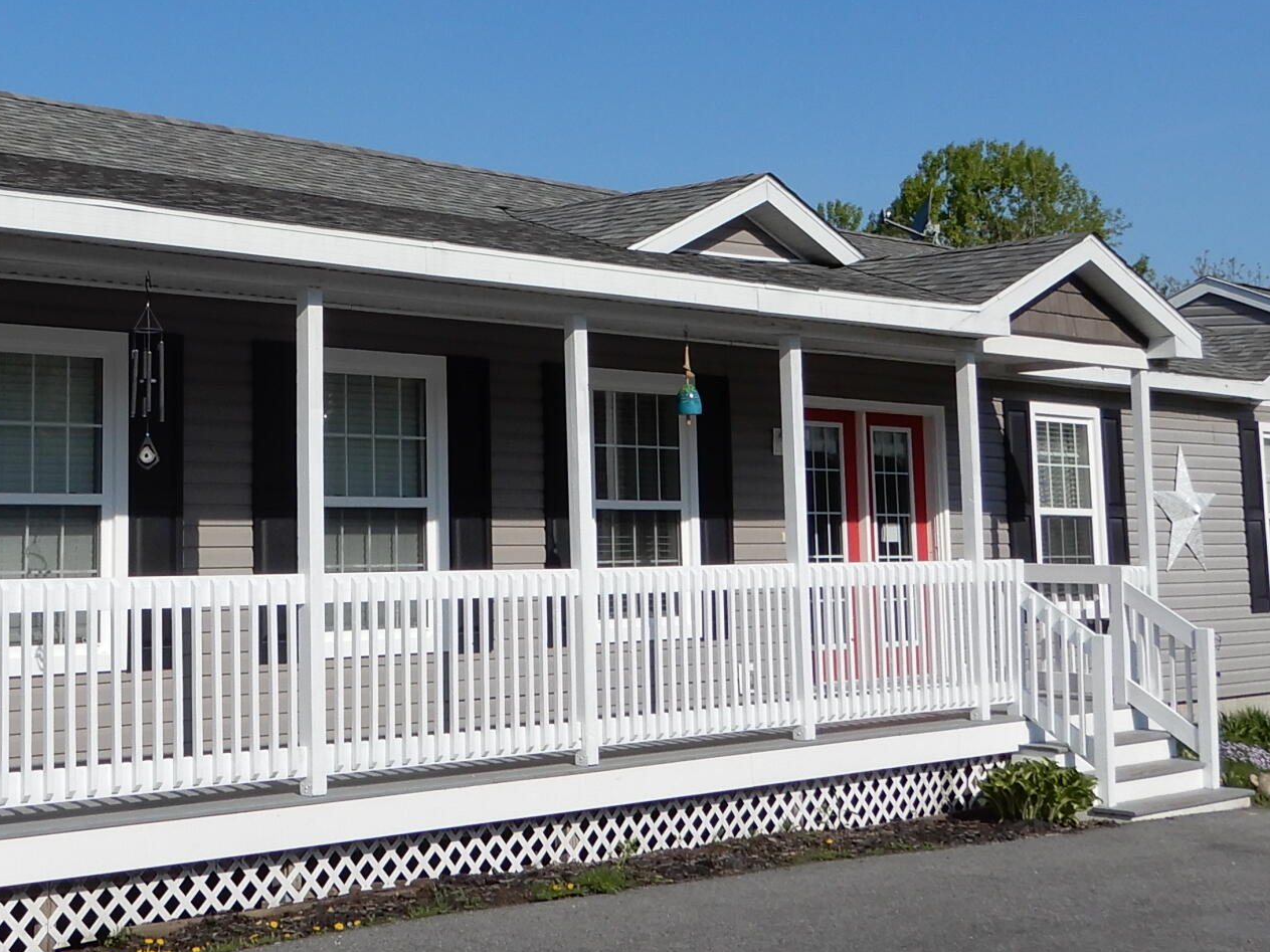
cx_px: 325
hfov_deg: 33.2
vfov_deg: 25.4
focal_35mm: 57
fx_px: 2091
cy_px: 243
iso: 80
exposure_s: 1/1600
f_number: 3.4
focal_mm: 4.3
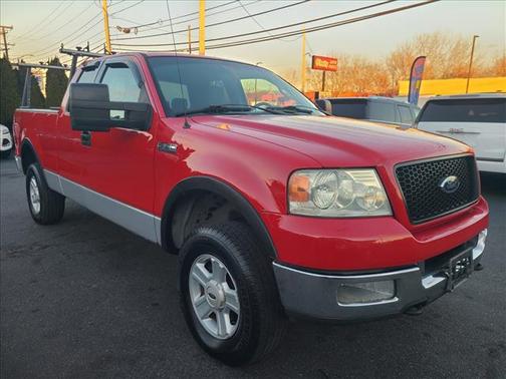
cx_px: 253
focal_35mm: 26
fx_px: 380
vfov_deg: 53.1
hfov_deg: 67.3
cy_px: 190
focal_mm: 5.4
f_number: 1.8
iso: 40
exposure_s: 1/175
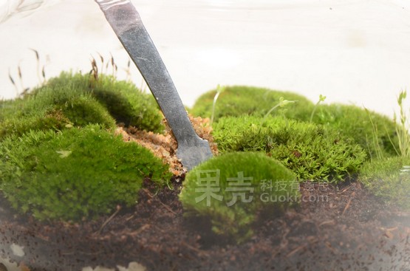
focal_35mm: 158
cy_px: 136
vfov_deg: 8.7
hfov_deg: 13.1
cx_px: 205
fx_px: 1789
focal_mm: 105
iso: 100
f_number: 18
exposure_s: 1/250
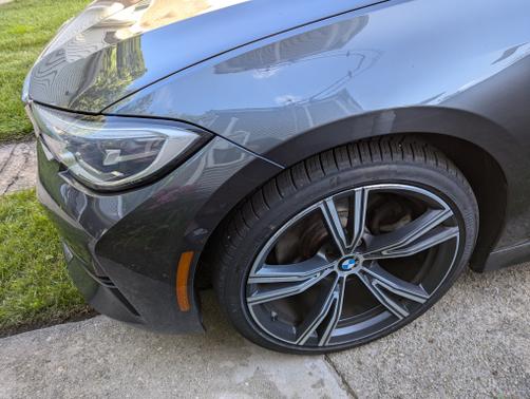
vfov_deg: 56.9
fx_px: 368
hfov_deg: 71.5
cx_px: 265
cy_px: 200
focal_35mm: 24
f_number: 1.85
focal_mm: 6.81
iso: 40
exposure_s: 1/90.3
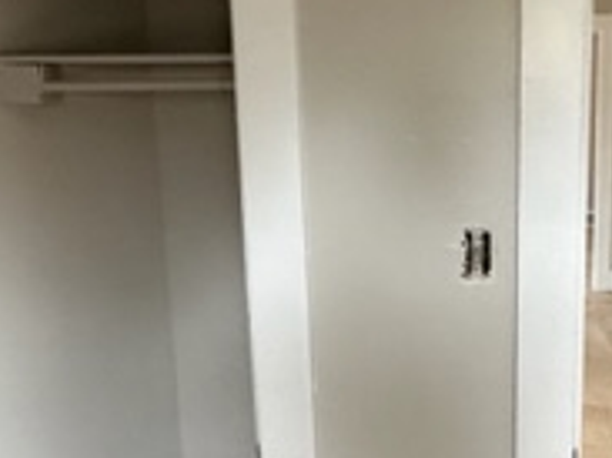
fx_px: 866
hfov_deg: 38.1
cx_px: 445
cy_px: 277
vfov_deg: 29.6
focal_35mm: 49
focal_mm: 2.22
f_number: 2.2
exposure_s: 1/78
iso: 320
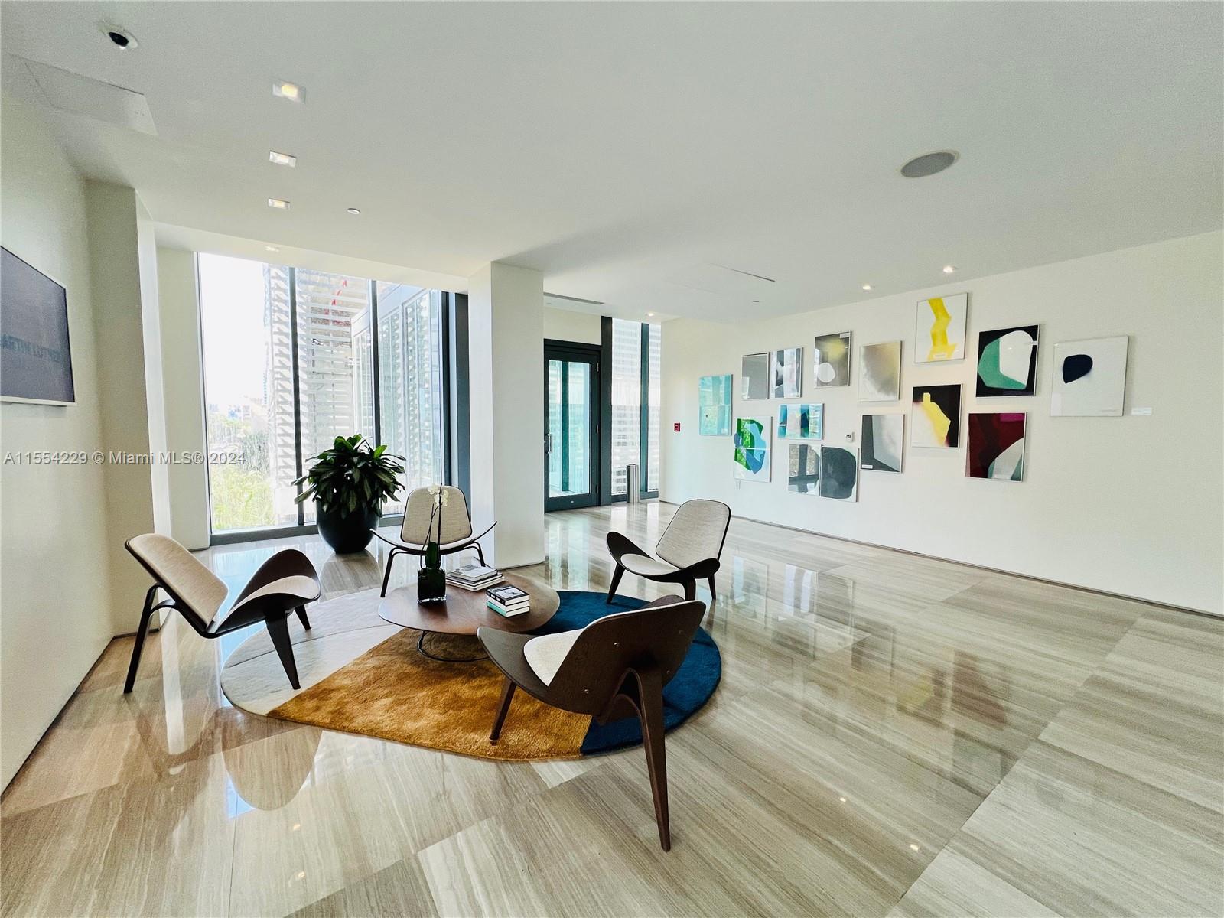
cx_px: 612
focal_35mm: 13
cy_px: 459
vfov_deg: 89.9
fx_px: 460
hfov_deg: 106.2
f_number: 1.8
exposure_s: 1/120
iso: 80
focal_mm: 1.57
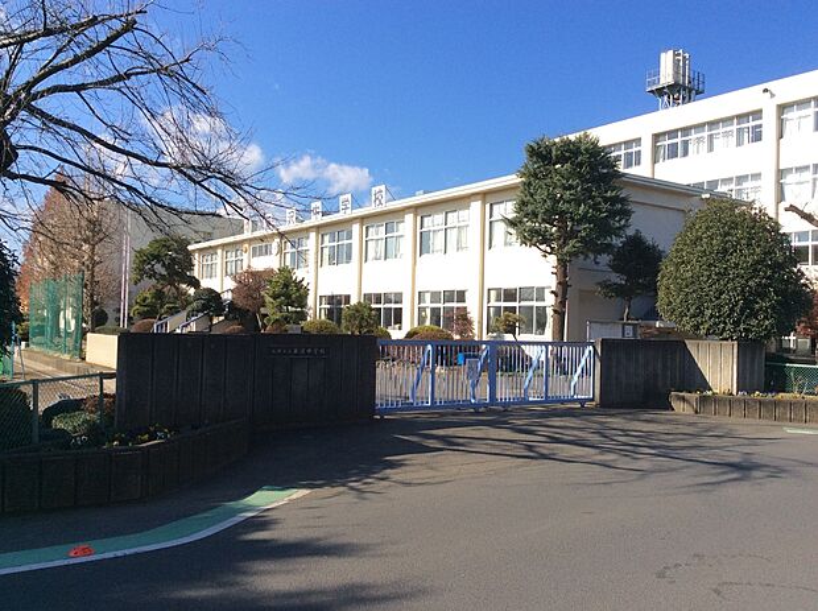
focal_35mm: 32
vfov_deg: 44.1
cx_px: 409
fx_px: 755
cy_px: 306
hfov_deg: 56.9
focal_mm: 3.3
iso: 32
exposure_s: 1/1217
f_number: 2.4
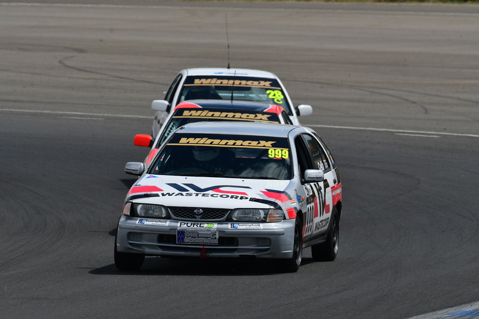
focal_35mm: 753
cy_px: 159
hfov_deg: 2.7
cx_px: 239
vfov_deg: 1.8
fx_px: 10016
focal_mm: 500
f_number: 10
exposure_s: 1/640
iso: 200
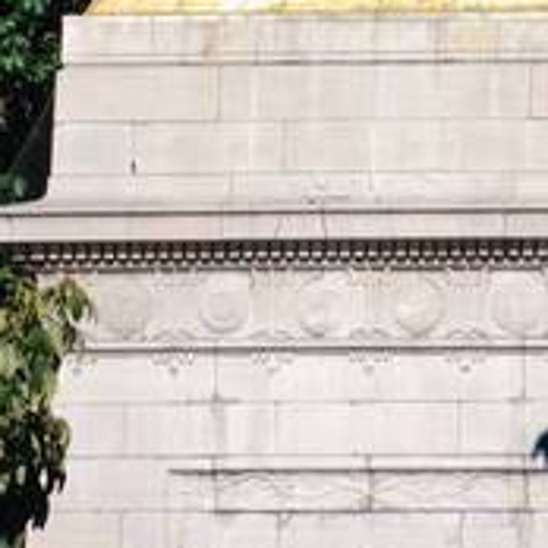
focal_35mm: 1028
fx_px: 18412
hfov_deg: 1.7
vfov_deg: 1.7
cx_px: 482
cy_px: -343
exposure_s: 1/400
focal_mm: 200
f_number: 5.6
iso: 100
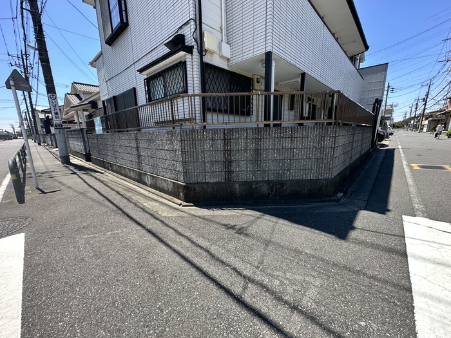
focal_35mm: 14
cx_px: 226
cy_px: 169
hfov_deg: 102.1
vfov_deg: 85.7
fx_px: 182
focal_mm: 2.22
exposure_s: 1/479
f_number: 2.2
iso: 40
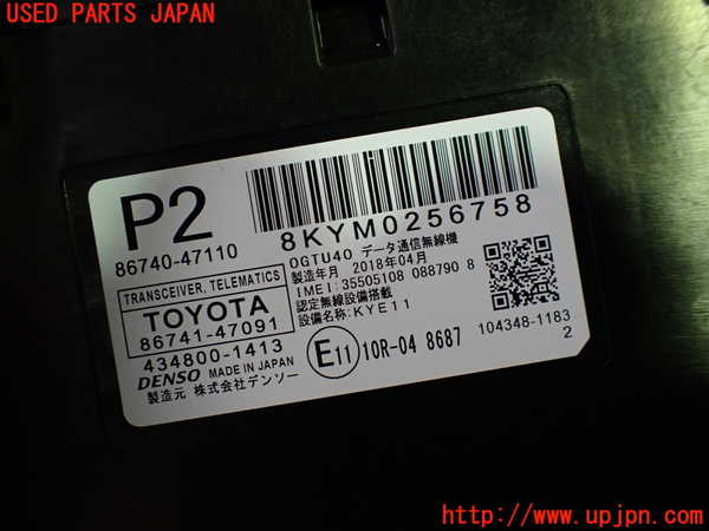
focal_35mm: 30
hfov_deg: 60.0
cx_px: 354
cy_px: 266
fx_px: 614
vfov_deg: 46.8
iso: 250
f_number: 2.3
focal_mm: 5.4
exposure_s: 1/125
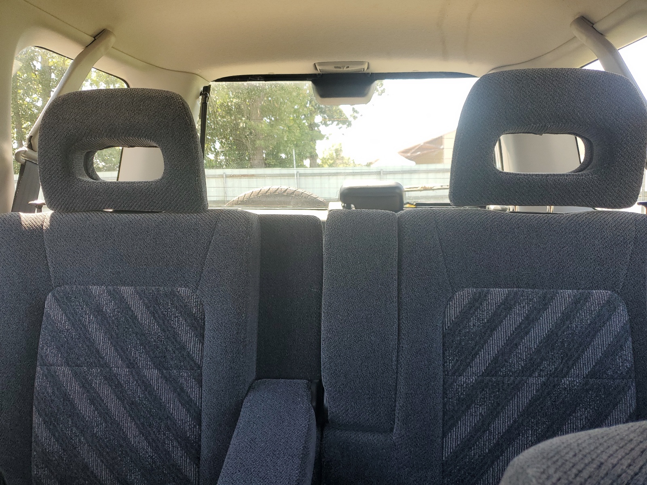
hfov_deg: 67.3
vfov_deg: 53.1
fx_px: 486
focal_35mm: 26
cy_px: 242
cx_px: 324
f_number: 1.5
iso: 50
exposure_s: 1/213
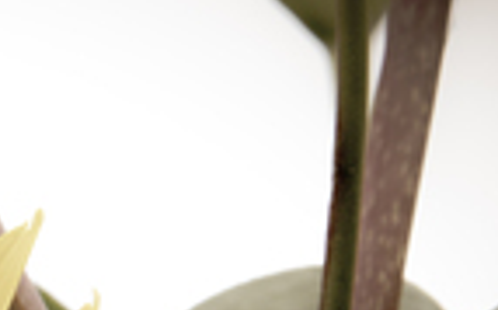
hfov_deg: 4.1
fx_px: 6968
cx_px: -272
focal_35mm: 514
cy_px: 498
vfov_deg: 2.5
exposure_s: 1/250
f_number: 14
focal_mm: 120
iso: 500
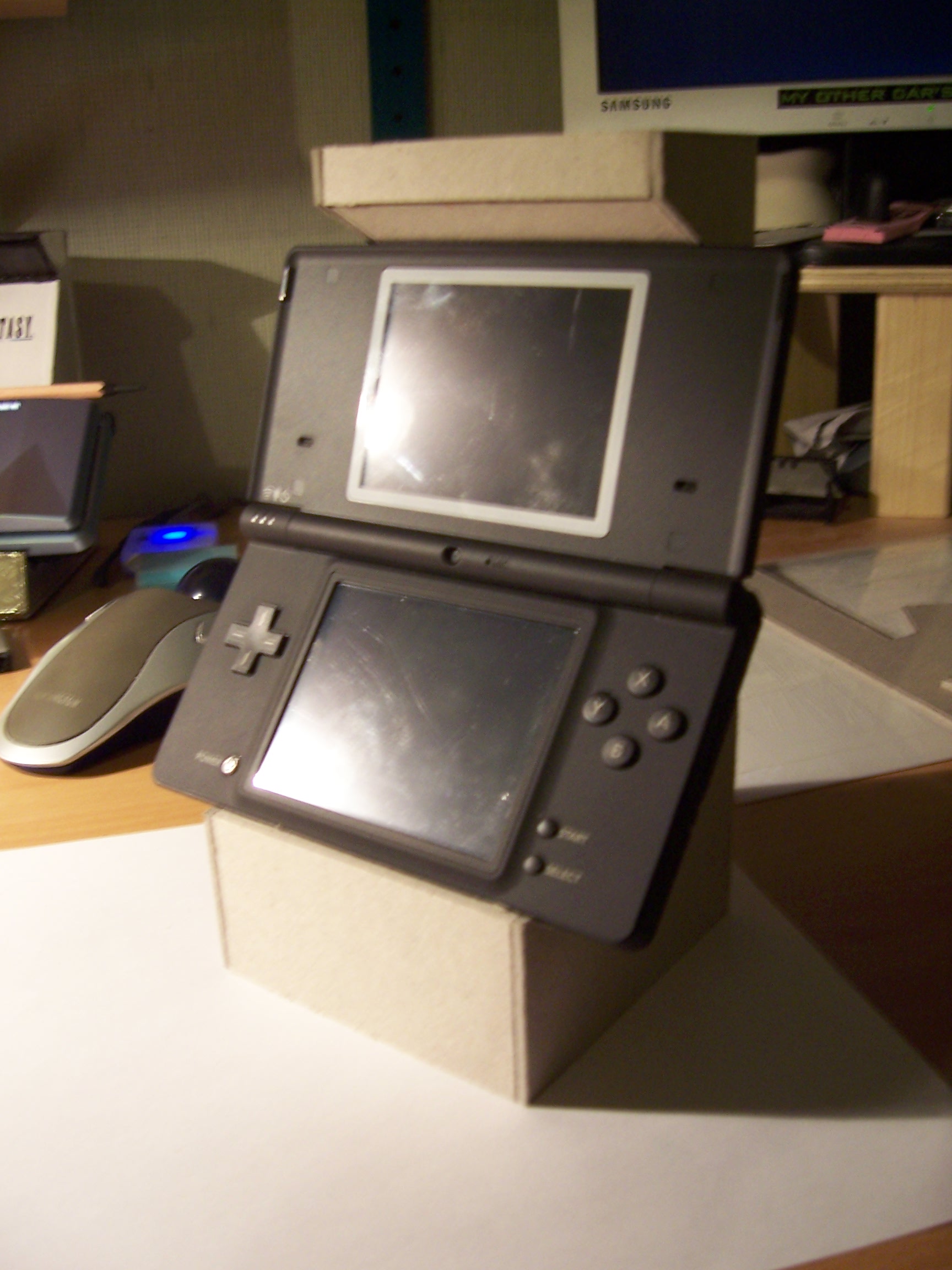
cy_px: 635
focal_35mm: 36
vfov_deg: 51.4
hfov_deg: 39.7
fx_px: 1320
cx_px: 476
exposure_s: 1/8
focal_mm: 6
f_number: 3
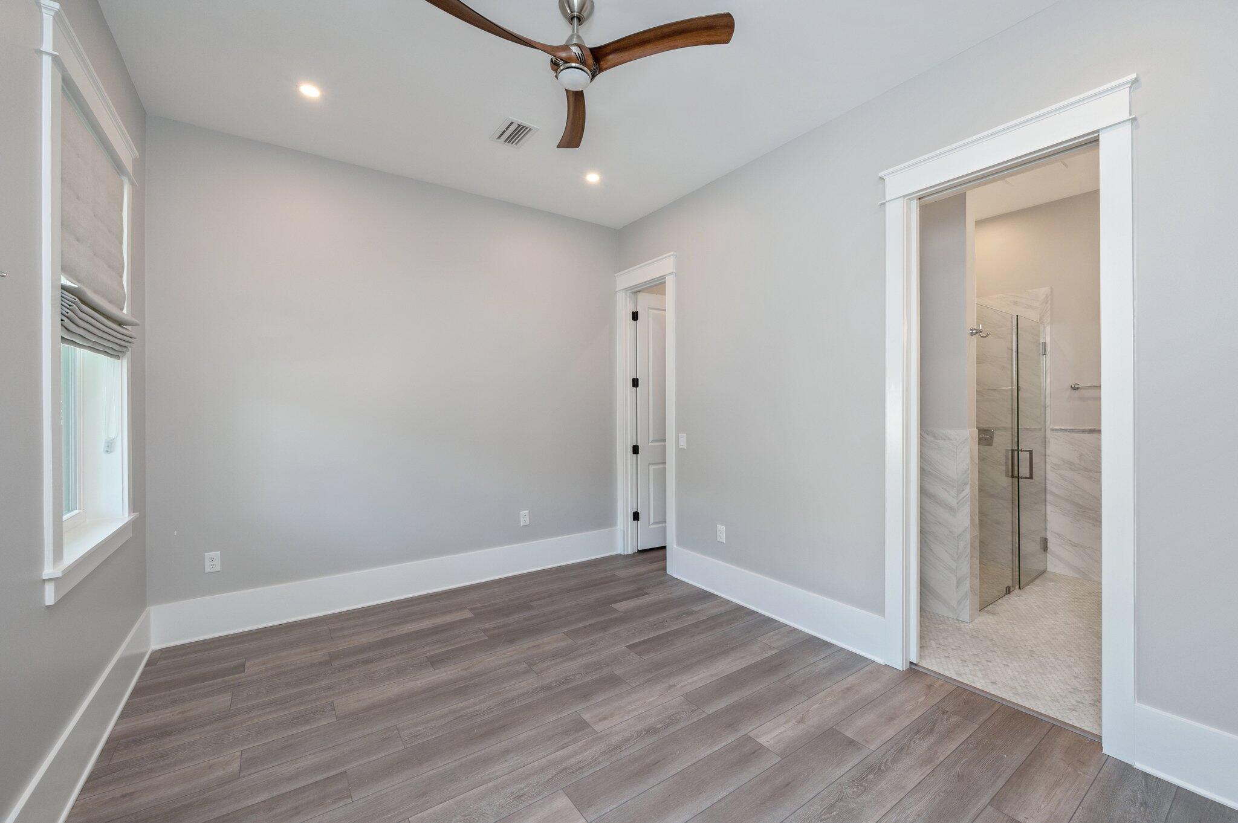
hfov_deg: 104.3
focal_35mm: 14
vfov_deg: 81.1
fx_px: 481
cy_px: 412
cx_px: 619
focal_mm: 14
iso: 320
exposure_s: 1/30
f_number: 9
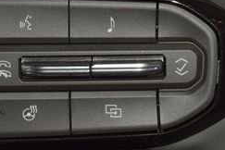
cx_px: 103
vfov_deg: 5.0
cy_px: 96
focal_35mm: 276
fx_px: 1725
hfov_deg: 7.5
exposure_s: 1/125
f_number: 8
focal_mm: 70
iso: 100
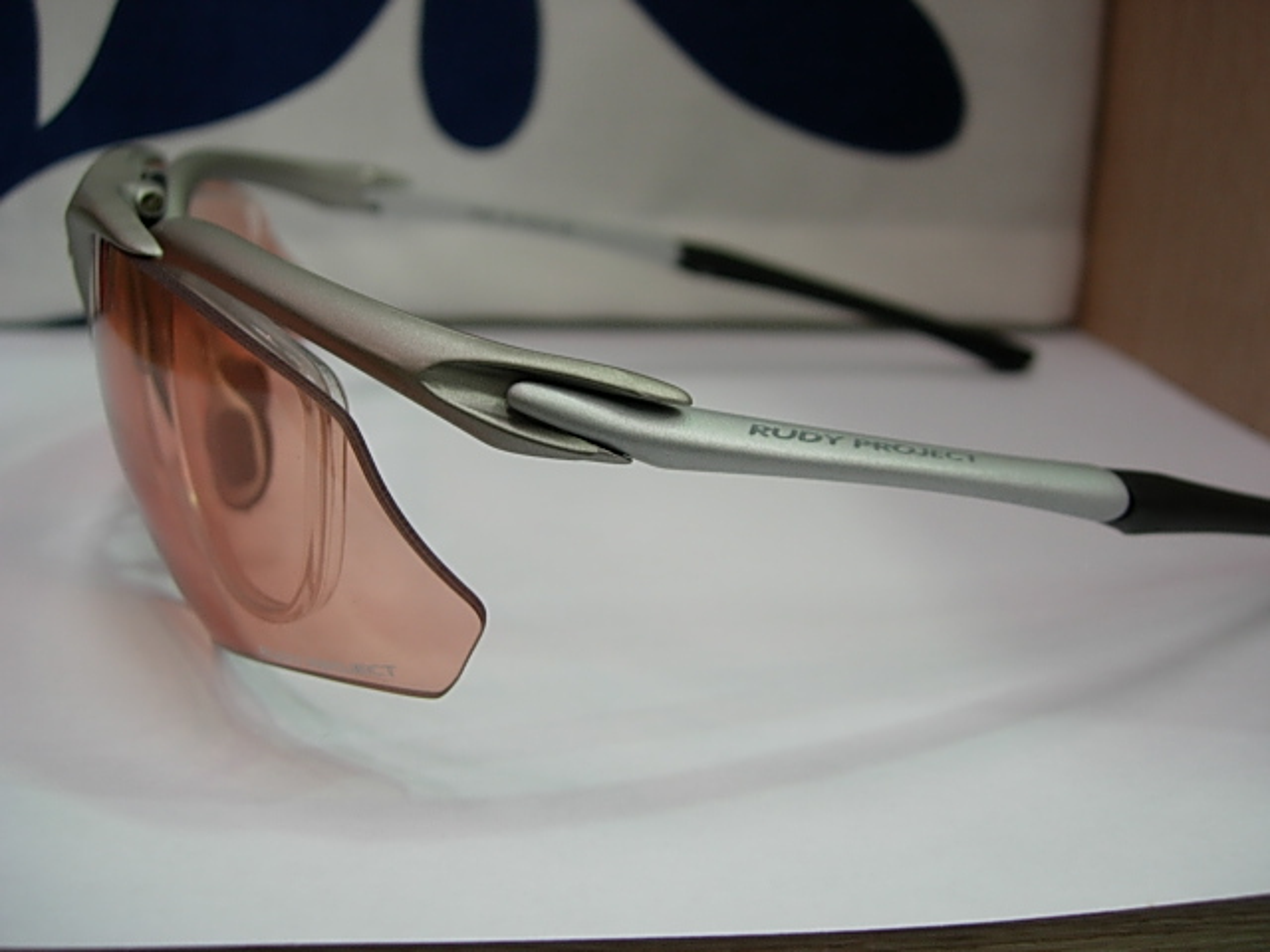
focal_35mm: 38
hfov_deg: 49.0
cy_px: 476
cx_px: 635
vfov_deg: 37.7
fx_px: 1394
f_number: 2.8
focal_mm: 7.8
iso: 64
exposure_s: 1/33.9
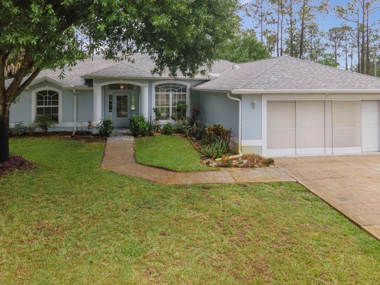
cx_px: 209
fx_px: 307
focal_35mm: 28
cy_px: 122
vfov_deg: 49.6
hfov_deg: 63.3
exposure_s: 1/350
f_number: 2.8
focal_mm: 4.5
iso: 100
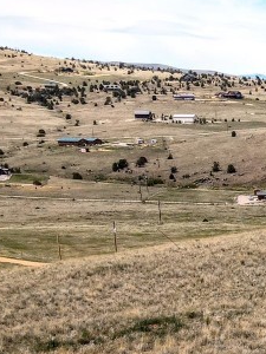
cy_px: 327
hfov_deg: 14.0
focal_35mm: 82
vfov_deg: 23.1
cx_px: 592
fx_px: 840
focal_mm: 4.5
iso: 100
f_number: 2.8
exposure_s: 1/640
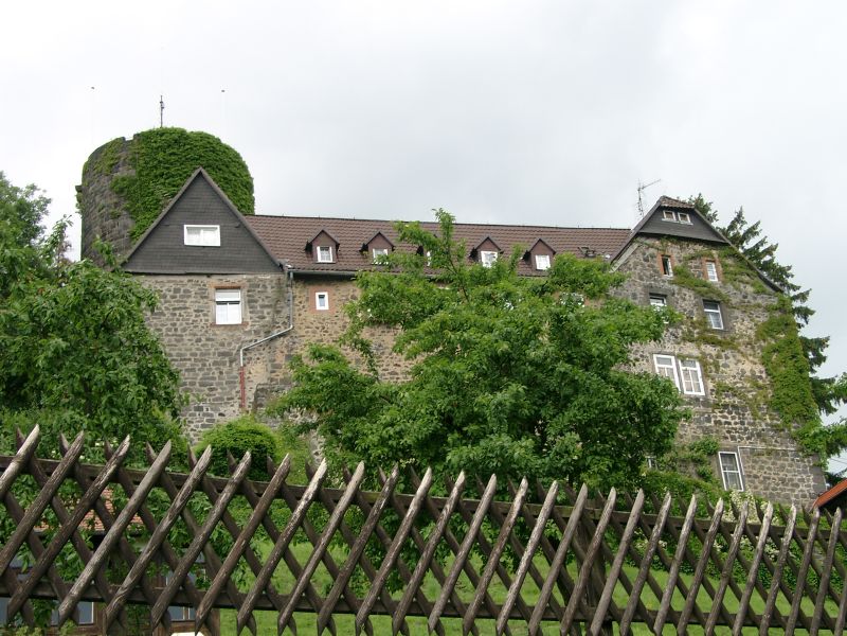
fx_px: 1395
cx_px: 424
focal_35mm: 57
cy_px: 318
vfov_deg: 25.7
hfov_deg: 33.8
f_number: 4
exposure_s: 1/290
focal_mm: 11.76
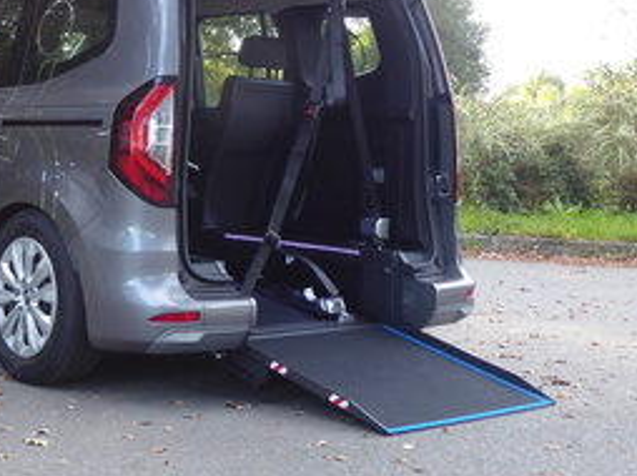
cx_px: 148
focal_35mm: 67
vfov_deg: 21.7
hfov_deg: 28.5
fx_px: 1232
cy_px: 109
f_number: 3.6
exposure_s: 1/60
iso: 160
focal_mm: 5.8
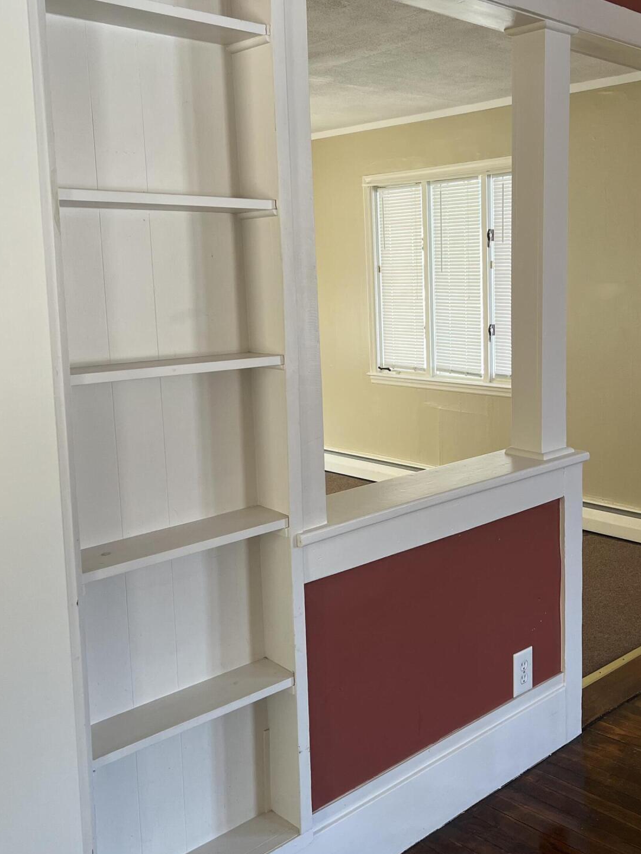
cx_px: 418
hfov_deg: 39.3
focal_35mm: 36
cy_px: 374
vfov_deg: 51.2
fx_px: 889
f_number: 1.5
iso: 125
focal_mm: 5.7
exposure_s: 1/121
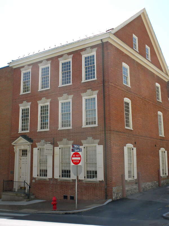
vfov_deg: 50.1
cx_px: 84
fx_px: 241
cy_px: 113
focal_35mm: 37
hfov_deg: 38.7
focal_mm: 6.6
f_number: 10
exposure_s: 1/43.6
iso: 64
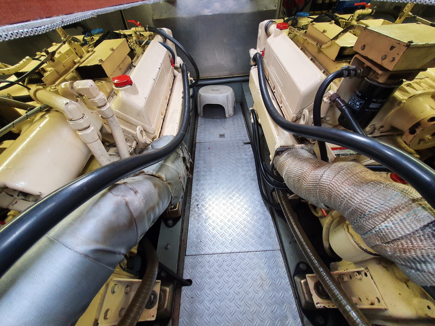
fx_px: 163
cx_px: 218
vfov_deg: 89.9
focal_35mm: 13
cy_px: 163
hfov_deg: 106.2
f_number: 2.2
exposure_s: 1/50
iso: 125
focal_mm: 1.8
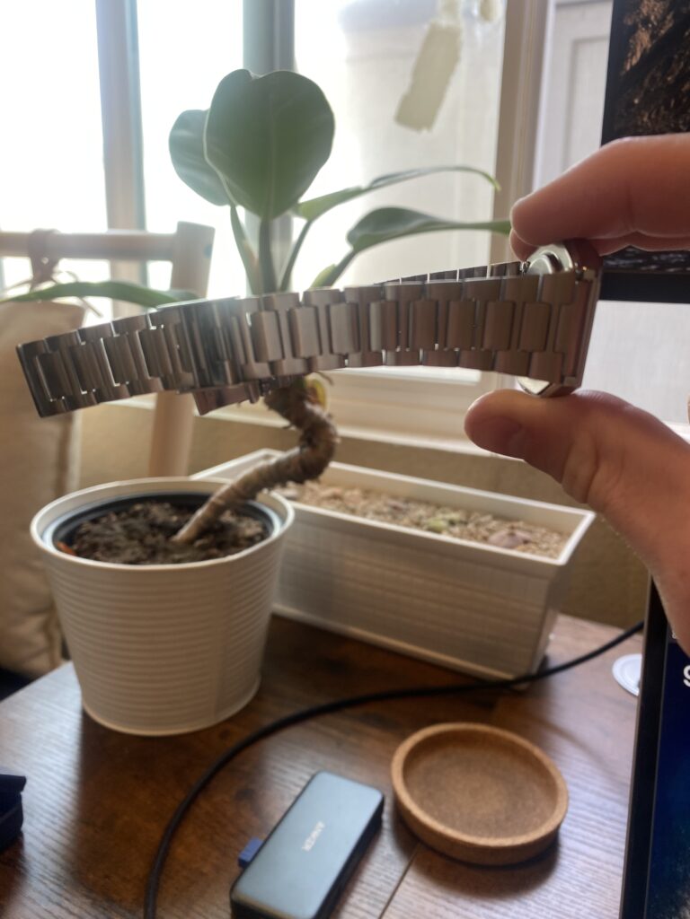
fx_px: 691
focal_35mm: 26
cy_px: 460
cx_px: 345
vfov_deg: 67.3
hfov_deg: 53.1
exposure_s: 1/120
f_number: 1.8
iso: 50
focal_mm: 4.25
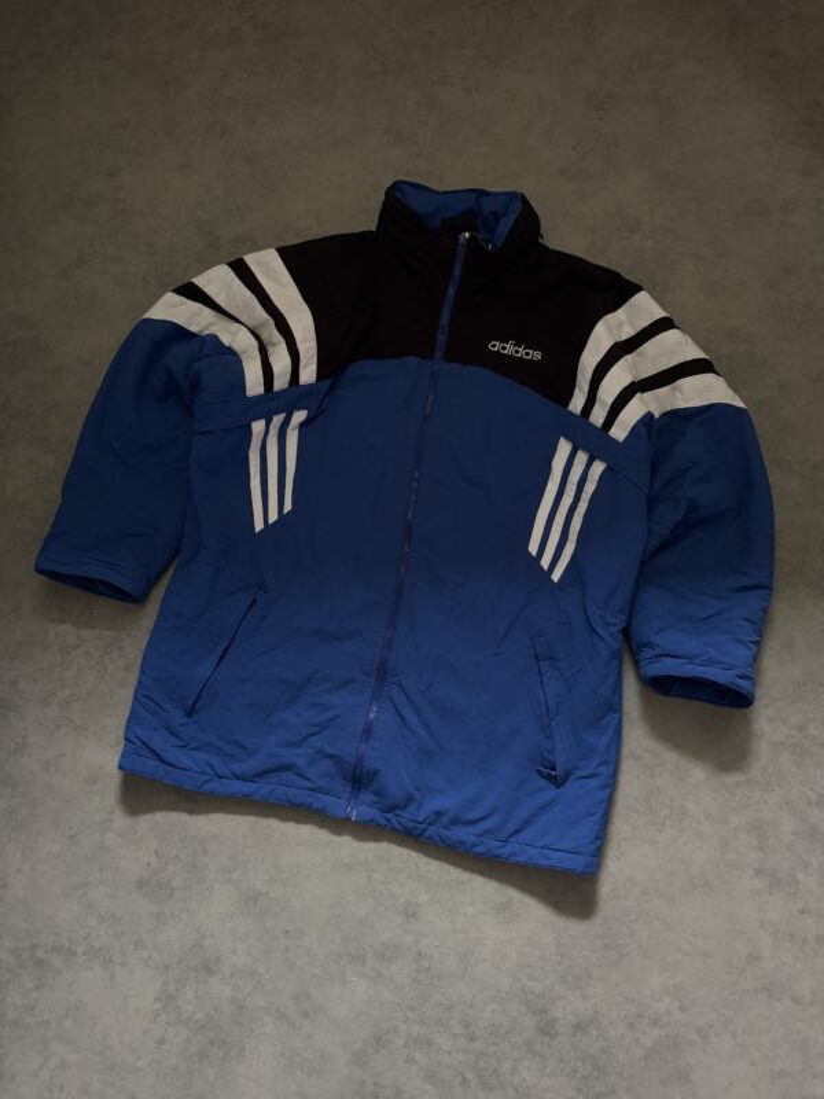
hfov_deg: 56.8
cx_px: 412
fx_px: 762
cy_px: 550
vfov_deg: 71.6
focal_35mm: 24
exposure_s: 1/30
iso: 1250
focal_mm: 6.76
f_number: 1.78
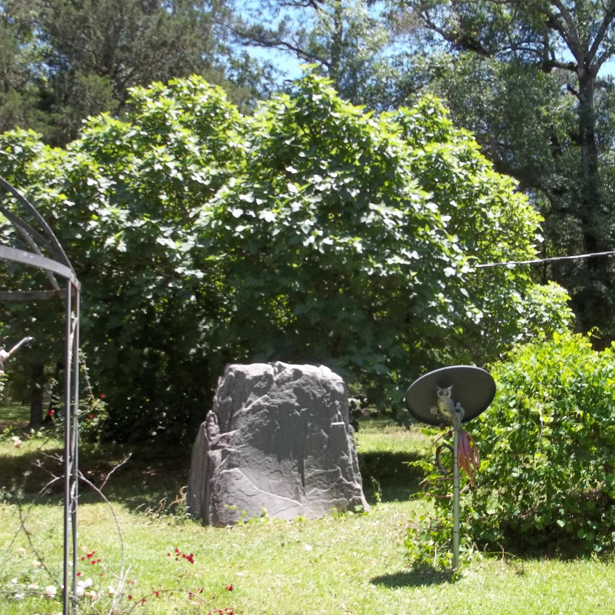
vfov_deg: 42.8
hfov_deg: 42.6
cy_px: 308
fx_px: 784
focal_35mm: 39
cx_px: 373
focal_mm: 5.9
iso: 64
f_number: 3.3
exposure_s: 1/320
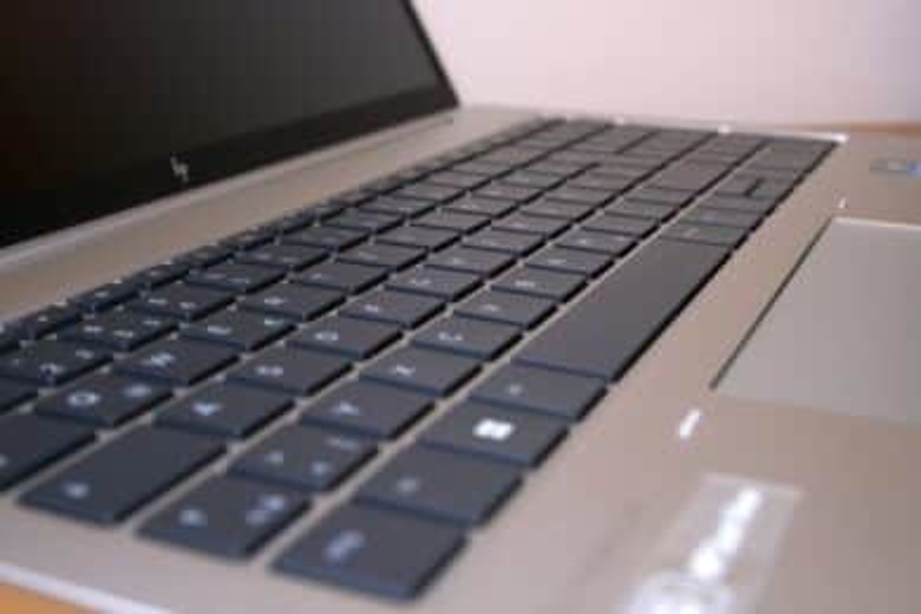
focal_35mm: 47
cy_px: 307
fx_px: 1202
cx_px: 460
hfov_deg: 41.9
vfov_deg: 28.6
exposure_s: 1/45
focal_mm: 31.1
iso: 1250
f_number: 8
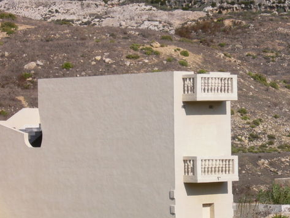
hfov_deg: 13.9
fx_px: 1190
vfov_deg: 10.4
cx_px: 162
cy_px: 130
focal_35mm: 142
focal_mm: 17.4
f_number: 10
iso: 80
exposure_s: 1/200
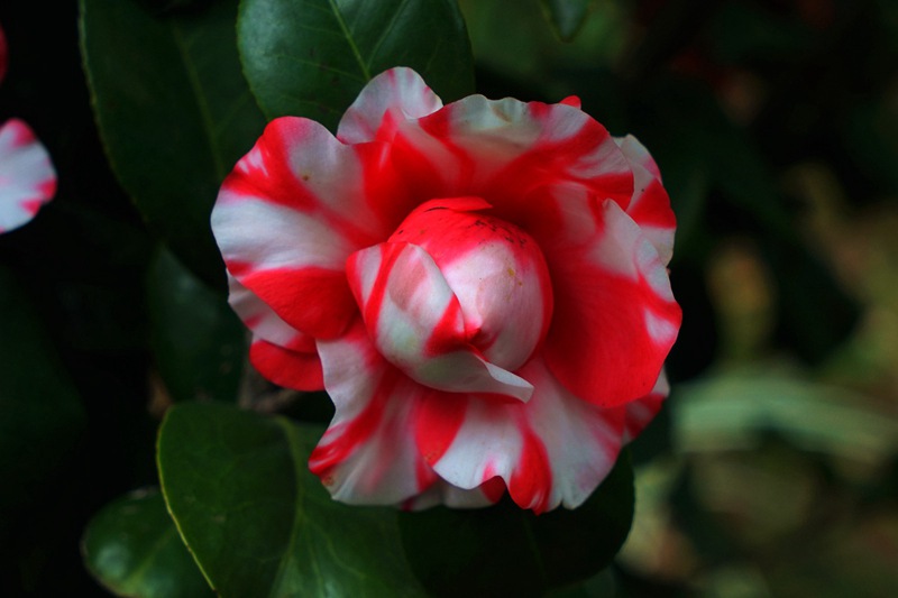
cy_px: 299
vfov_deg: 13.0
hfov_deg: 19.5
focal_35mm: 105
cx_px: 449
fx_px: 2618
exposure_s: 1/160
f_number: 8
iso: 250
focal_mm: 70
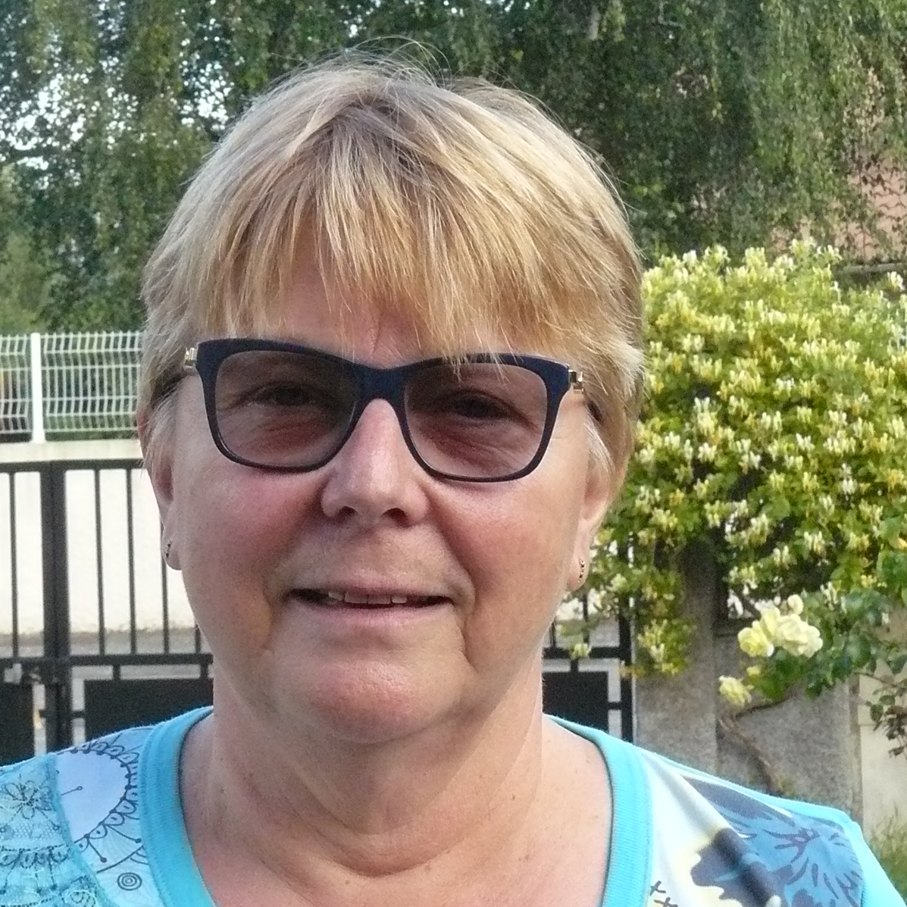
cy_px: 454
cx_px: 385
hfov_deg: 12.7
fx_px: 4061
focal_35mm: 137
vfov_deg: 12.7
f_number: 5.6
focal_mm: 12.9
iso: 400
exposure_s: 1/200
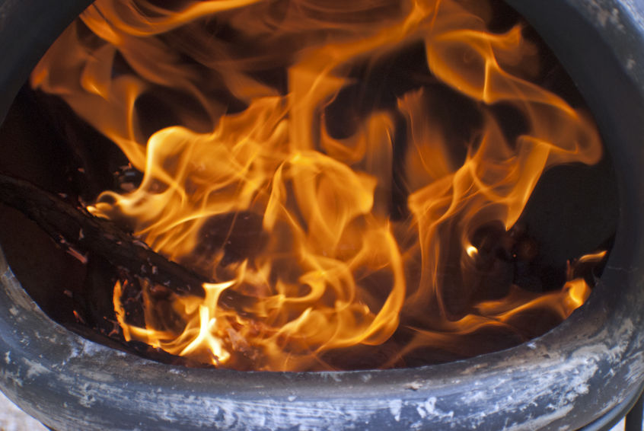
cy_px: 216
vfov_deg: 17.5
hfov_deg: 26.0
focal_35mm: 78
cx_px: 322
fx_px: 1397
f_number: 5.6
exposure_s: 1/500
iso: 400
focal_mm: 52
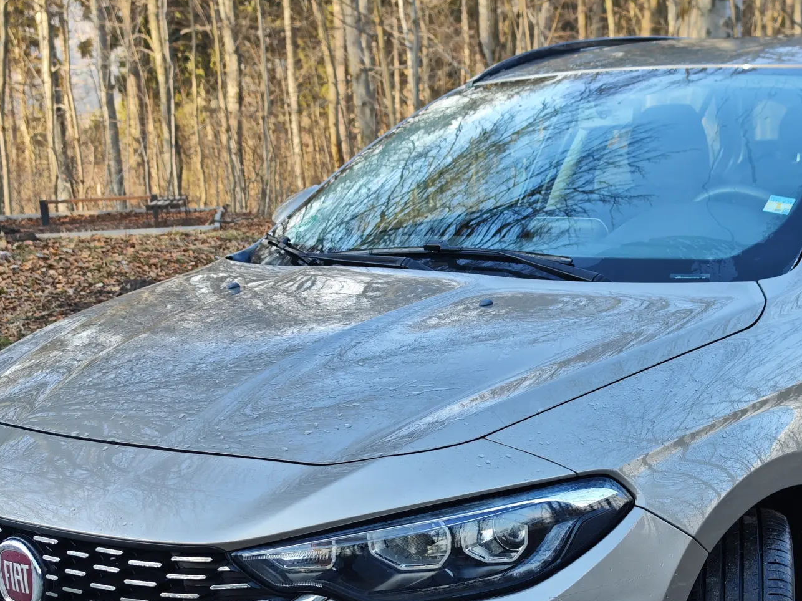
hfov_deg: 29.9
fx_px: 1483
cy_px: 470
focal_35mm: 64
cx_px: 568
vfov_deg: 22.6
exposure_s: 1/100
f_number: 2
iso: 64
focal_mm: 8.72
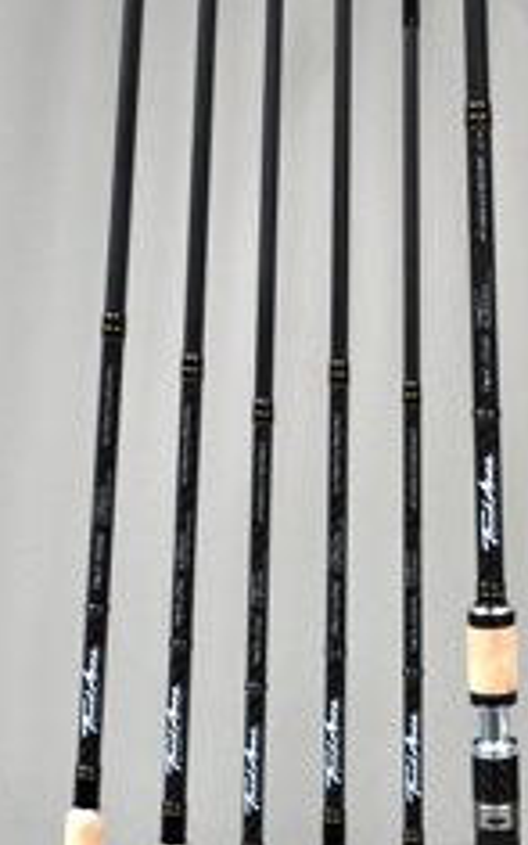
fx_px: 2094
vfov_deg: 22.5
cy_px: 653
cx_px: 458
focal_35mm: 91
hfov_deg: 14.3
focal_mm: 30
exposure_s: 1/30
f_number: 4.8
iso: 320
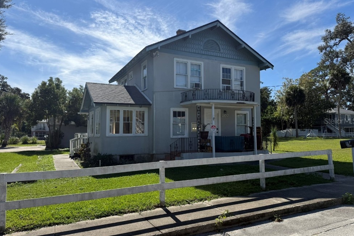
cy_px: 121
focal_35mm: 26
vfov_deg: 49.5
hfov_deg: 69.4
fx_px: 256
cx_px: 174
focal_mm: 6.76
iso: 100
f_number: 1.78
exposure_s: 1/6711
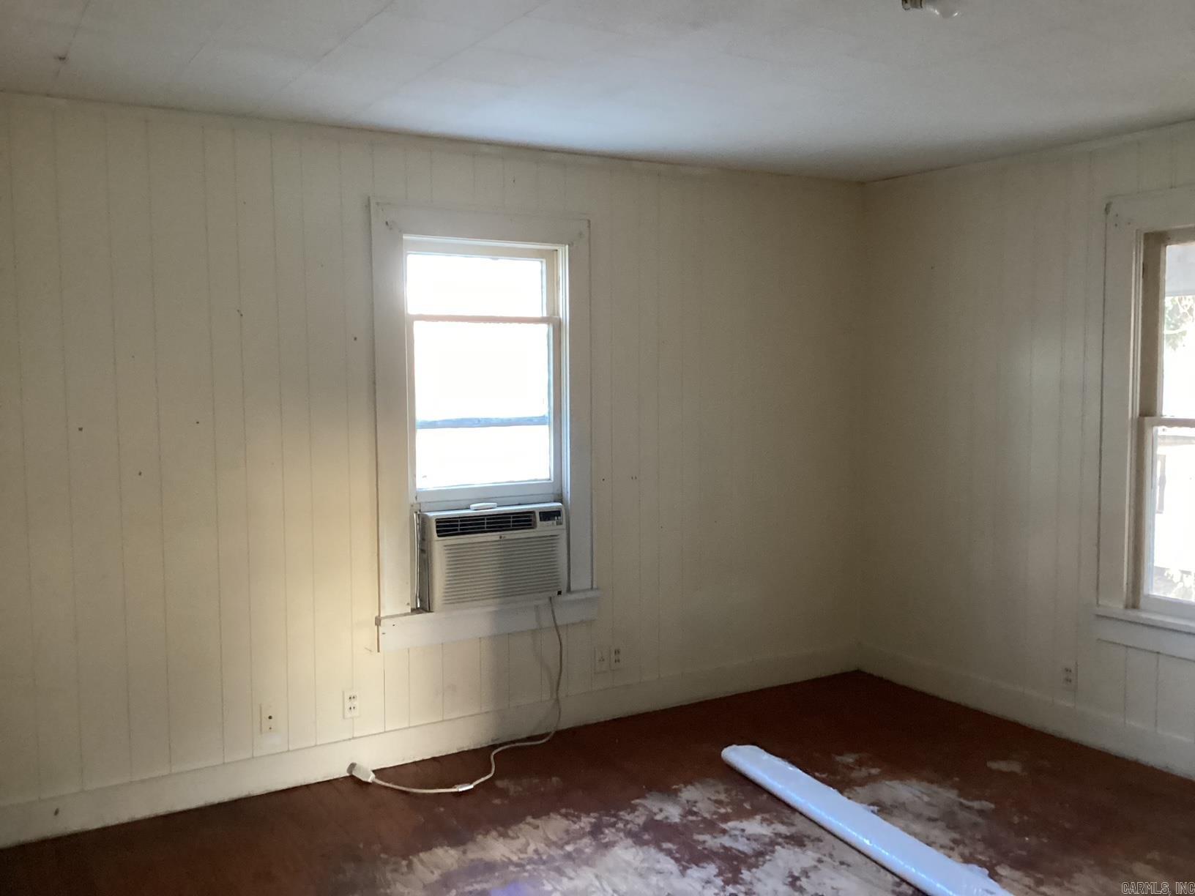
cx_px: 598
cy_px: 448
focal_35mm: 31
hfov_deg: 58.4
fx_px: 1070
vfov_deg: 45.4
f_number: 2.4
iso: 400
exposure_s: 1/30
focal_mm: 3.3
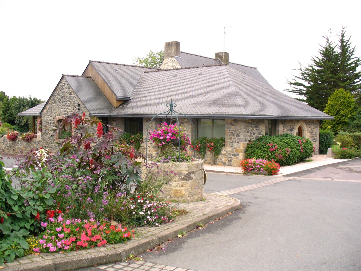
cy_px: 136
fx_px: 386
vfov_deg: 38.7
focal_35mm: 37
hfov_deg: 50.1
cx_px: 180
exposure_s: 1/200
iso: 80
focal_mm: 6.1
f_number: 2.8
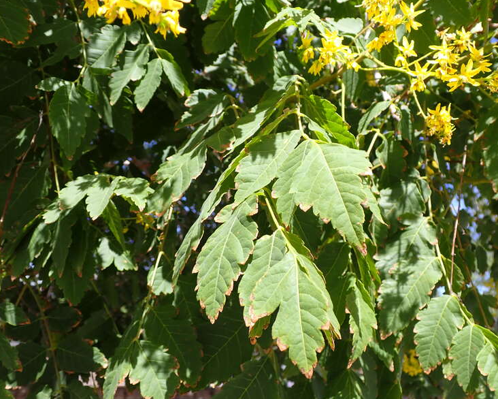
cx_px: 256
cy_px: 196
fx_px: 472
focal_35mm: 32
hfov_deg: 55.6
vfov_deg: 45.8
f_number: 3.2
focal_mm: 5.4
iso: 100
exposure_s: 1/500
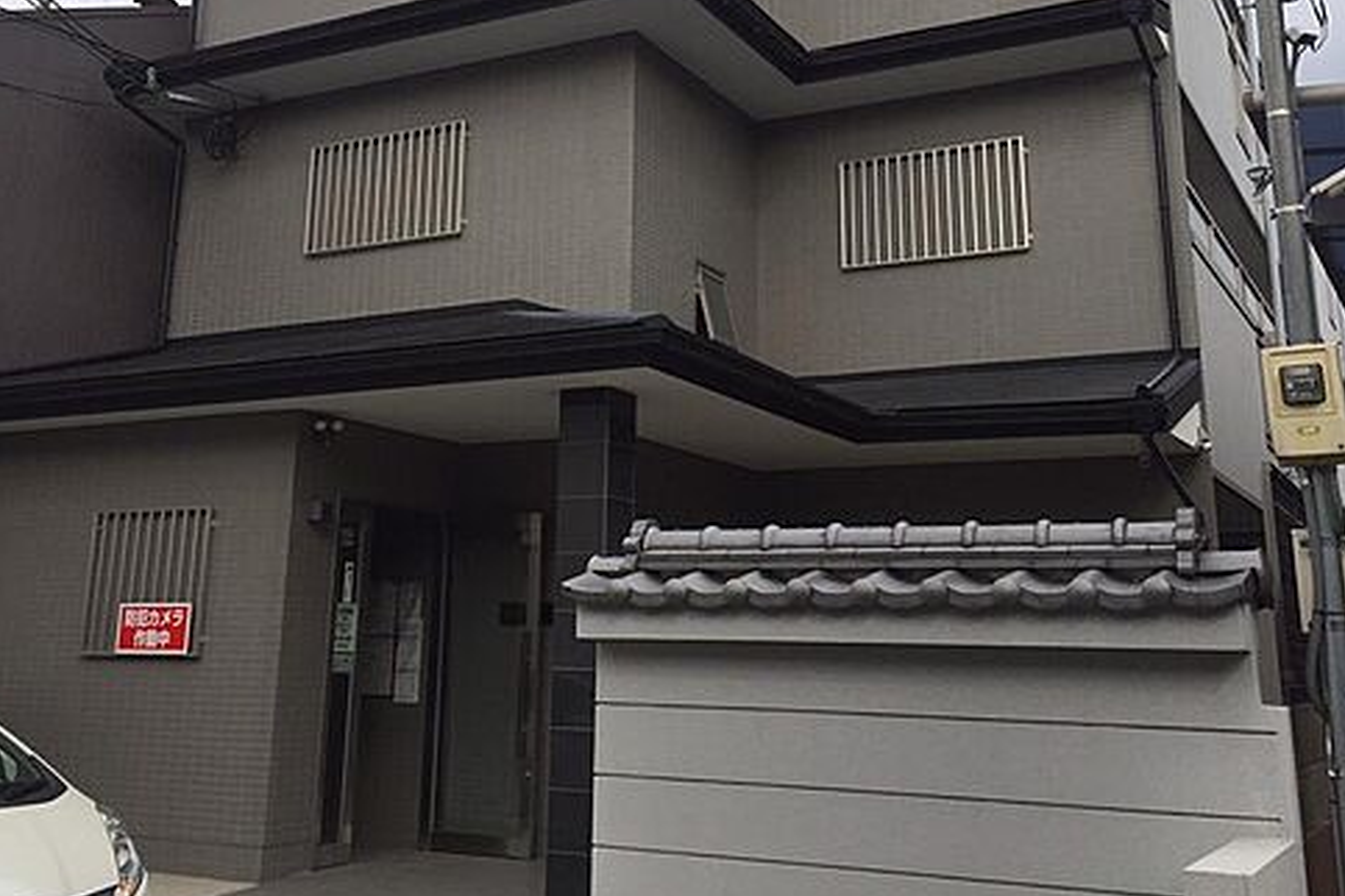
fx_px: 1494
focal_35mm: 40
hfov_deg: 48.4
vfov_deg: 32.9
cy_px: 242
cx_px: 638
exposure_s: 1/694
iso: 32
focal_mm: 4.15
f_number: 2.2
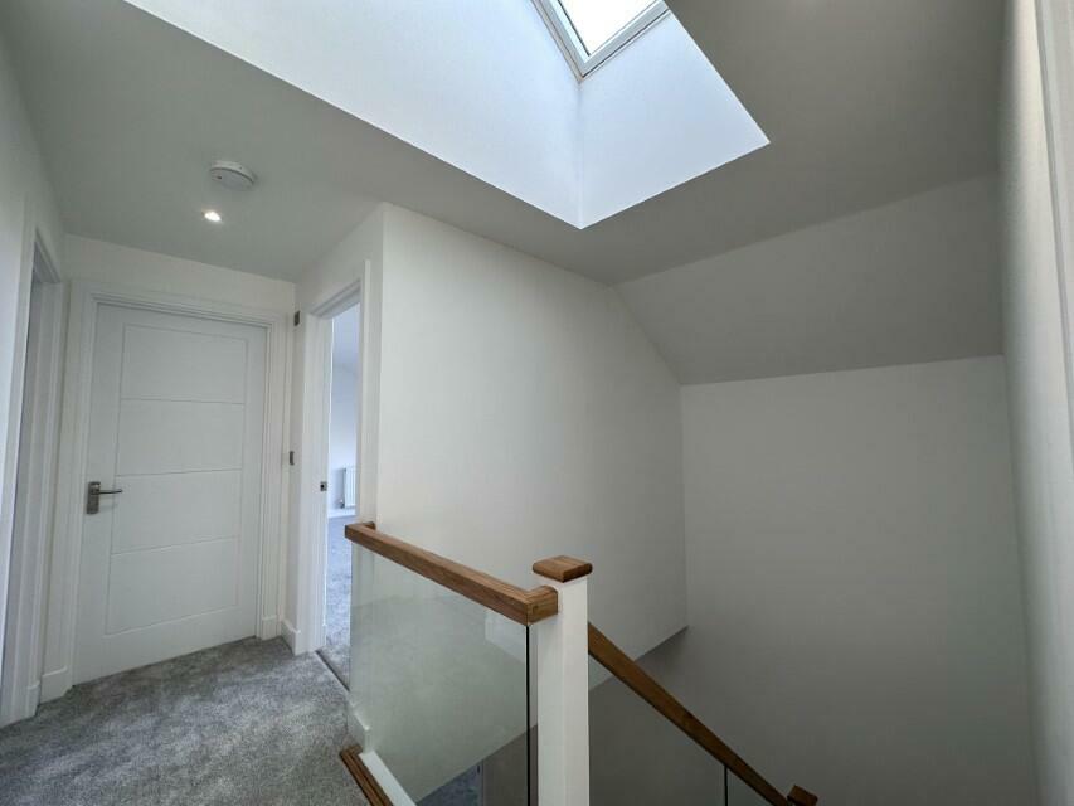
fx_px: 434
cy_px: 403
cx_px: 537
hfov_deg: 102.1
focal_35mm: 14
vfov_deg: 85.7
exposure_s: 1/99
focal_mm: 2.22
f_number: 2.2
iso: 50
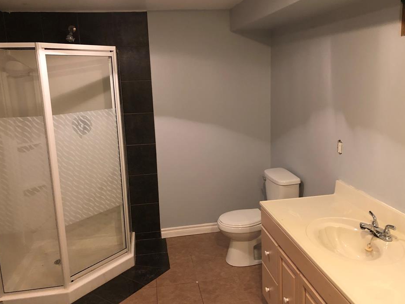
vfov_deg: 45.5
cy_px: 150
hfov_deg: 58.3
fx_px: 363
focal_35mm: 31
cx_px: 212
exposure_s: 1/11
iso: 100
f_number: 1.8
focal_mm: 3.99
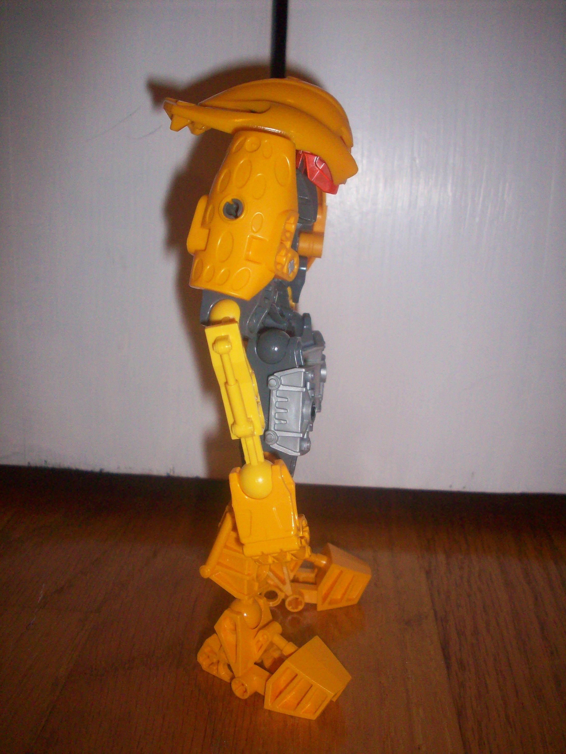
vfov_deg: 50.1
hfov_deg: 38.7
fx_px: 807
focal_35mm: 37
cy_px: 377
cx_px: 283
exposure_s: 1/64
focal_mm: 6.2
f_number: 2.8
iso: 160
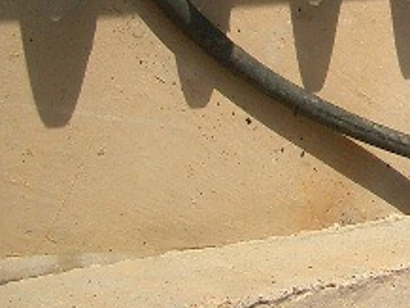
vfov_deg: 13.7
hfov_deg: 17.4
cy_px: -130
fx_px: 1221
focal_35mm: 103
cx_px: 589
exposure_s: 1/500
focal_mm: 5.8
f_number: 4.3
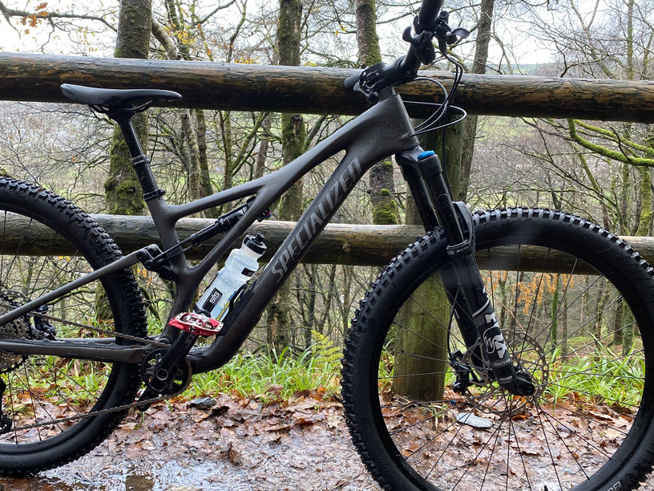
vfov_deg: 41.7
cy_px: 282
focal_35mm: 34
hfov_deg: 53.4
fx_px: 642
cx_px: 251
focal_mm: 4.25
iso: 100
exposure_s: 1/122
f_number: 1.8
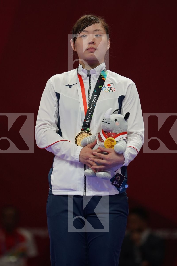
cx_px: 88
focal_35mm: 420
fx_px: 3097
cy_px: 133
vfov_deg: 4.9
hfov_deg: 3.3
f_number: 4
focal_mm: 280
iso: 1250
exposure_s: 1/500
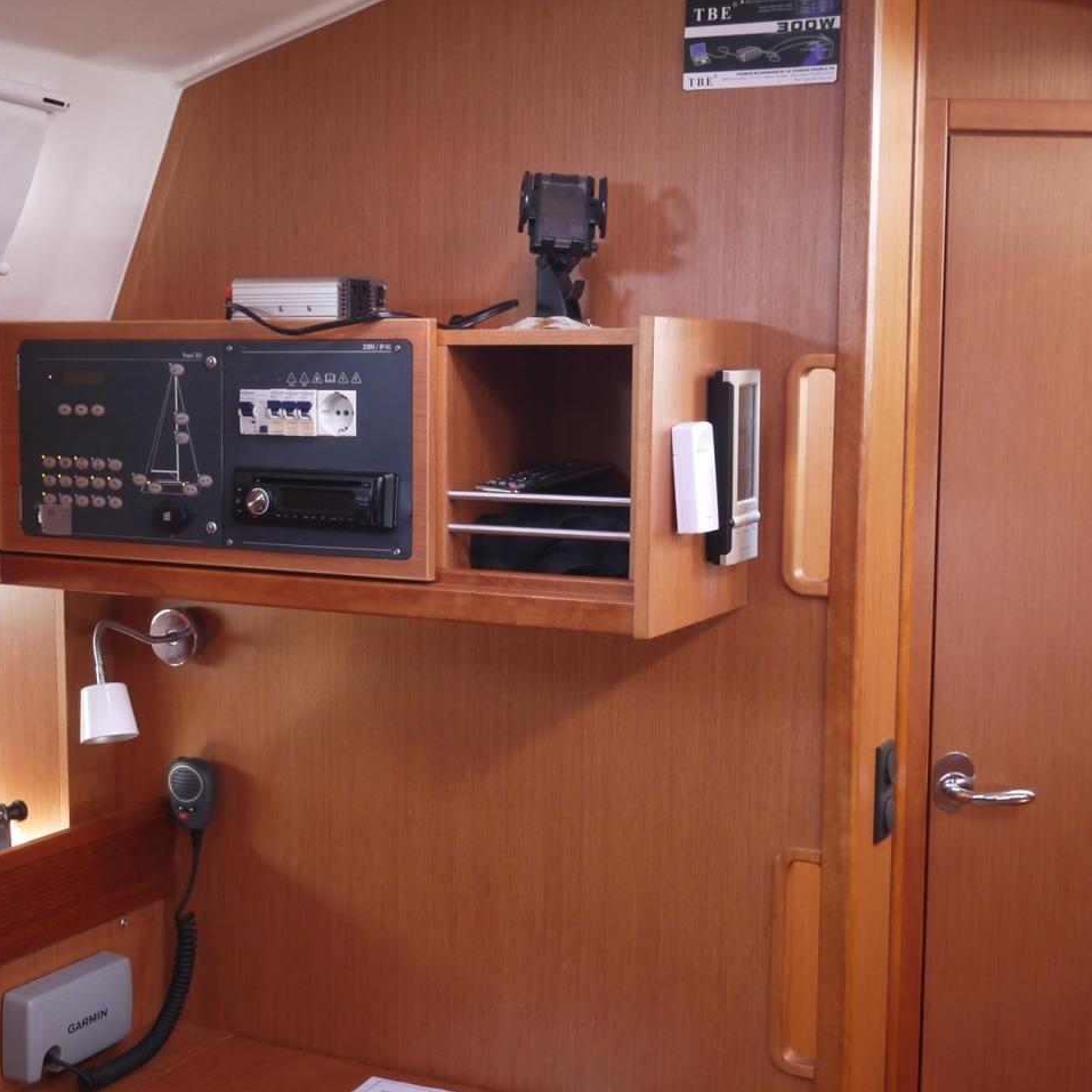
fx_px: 1856
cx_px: 426
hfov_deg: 32.7
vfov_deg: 32.8
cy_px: 545
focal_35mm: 52
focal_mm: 22
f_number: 4.7
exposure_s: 1/60
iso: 800
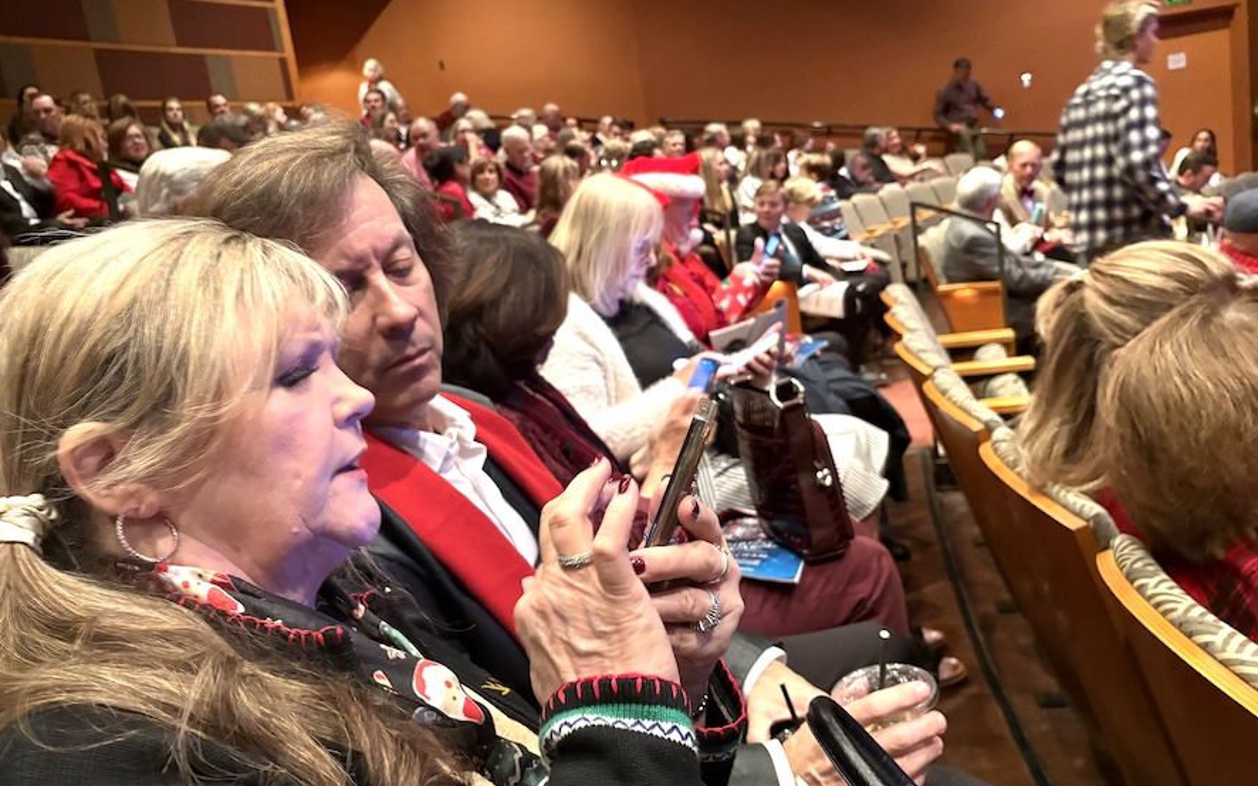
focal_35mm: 28
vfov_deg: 44.6
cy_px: 389
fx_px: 960
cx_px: 632
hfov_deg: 66.5
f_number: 1.6
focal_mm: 5.96
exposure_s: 1/30
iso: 640
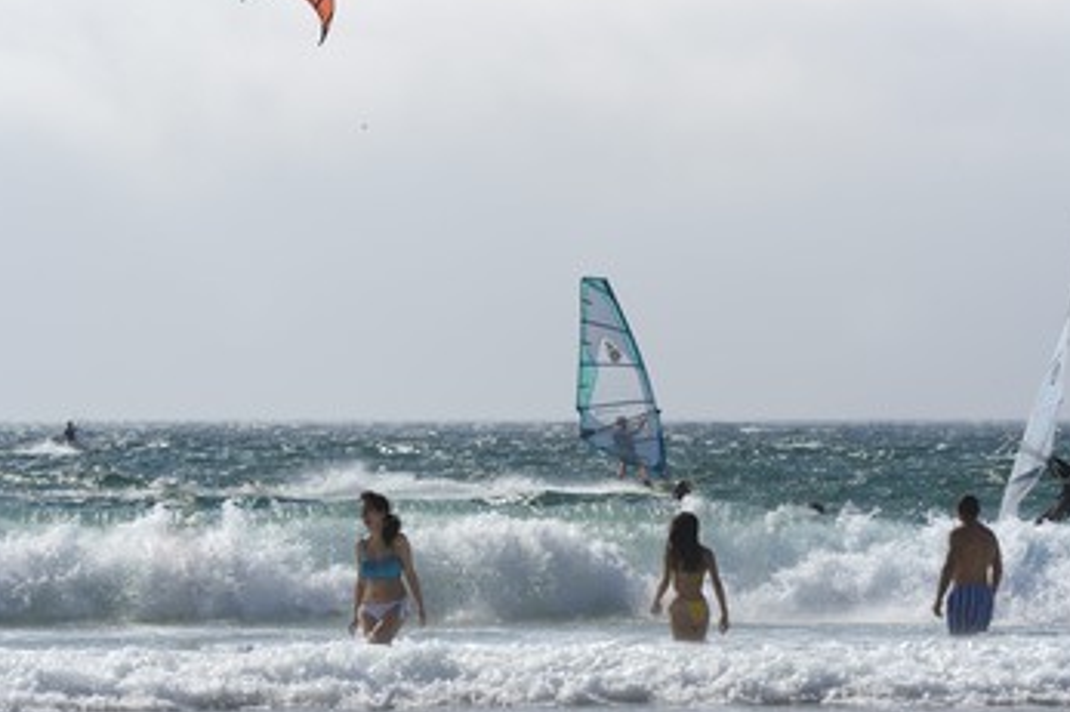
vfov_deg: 5.7
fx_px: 7189
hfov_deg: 8.5
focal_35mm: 242
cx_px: 577
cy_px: 367
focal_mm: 200
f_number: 13
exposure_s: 1/500
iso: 200
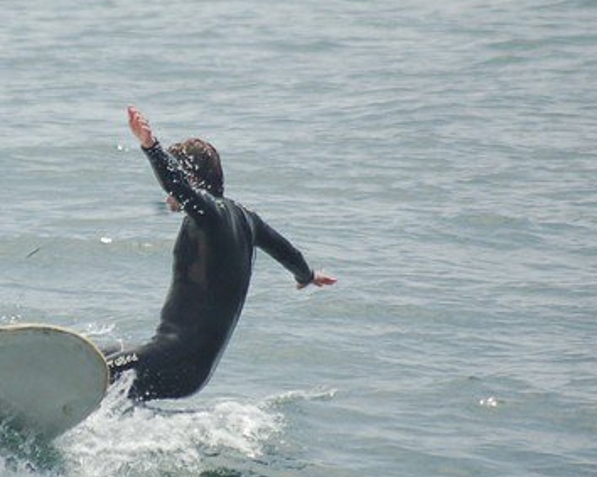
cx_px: 108
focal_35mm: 763
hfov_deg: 2.5
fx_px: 13478
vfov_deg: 2.0
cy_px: 238
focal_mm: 300
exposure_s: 1/1500
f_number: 6
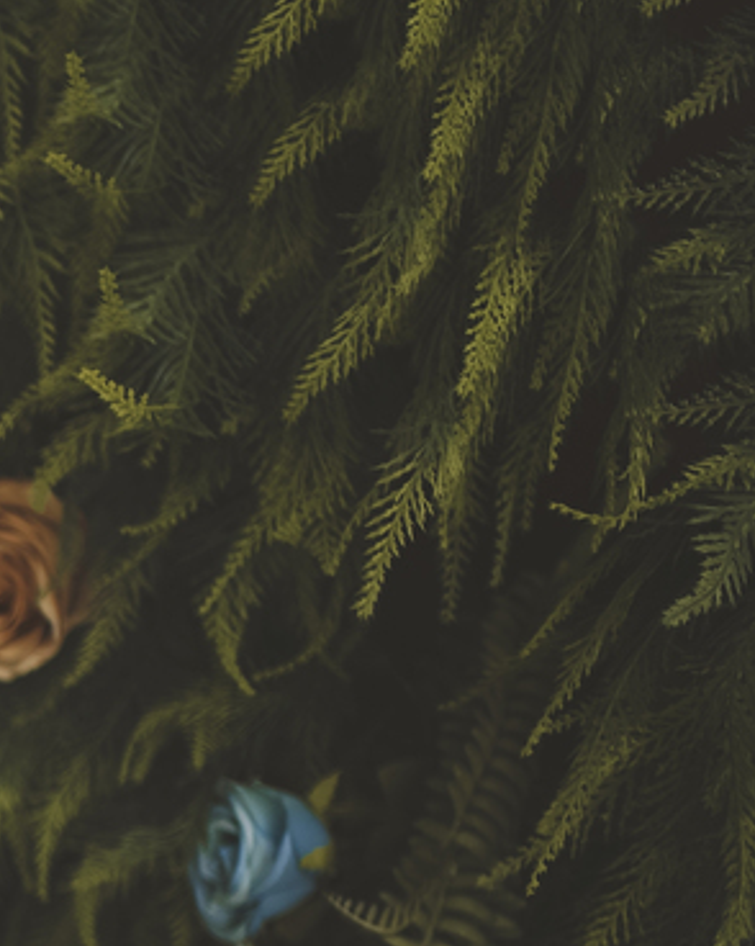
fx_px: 2991
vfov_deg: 17.6
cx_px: -755
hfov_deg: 12.6
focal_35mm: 107
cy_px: 920
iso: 200
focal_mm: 35
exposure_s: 1/125
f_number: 1.4
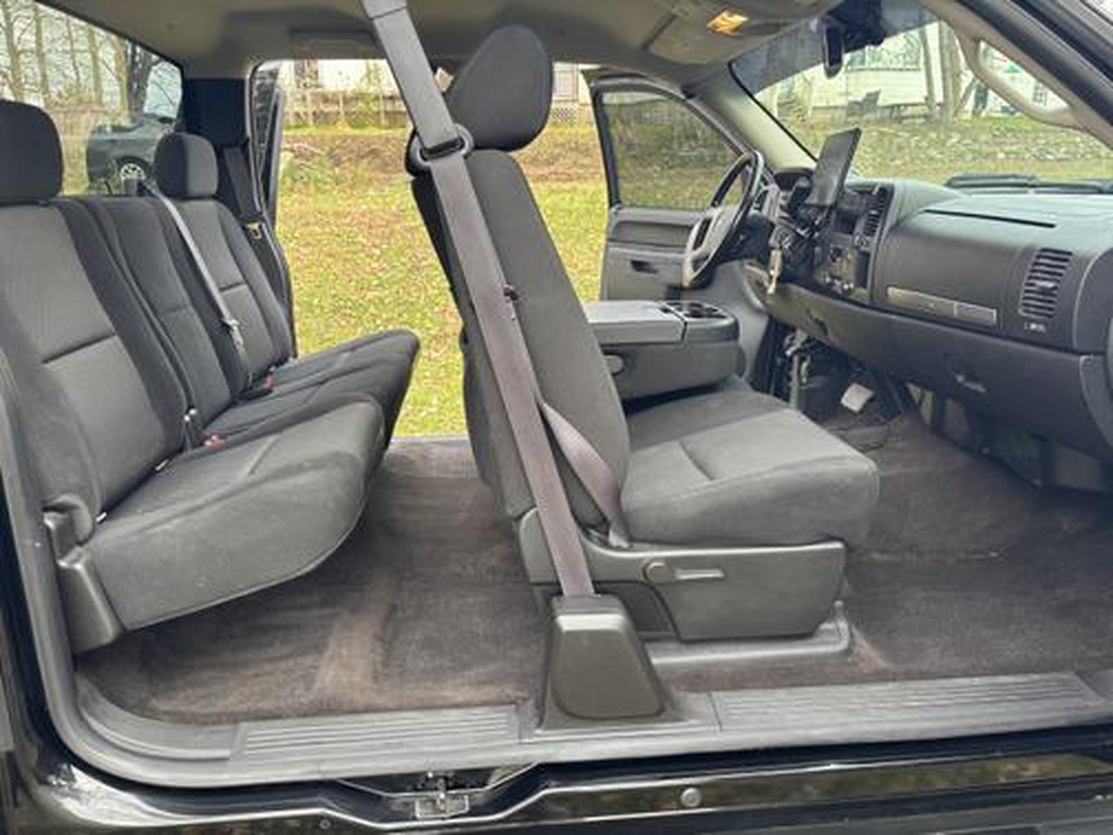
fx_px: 836
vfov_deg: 53.1
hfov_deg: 67.3
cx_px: 556
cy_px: 418
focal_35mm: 26
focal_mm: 5.96
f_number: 1.6
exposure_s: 1/121
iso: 64
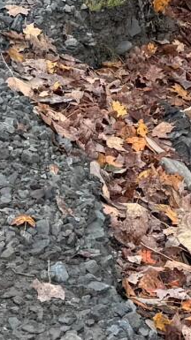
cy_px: -427
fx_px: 1840
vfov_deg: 9.6
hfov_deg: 5.9
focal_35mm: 204
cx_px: 203
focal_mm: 6.76
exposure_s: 1/730
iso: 80
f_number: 1.78
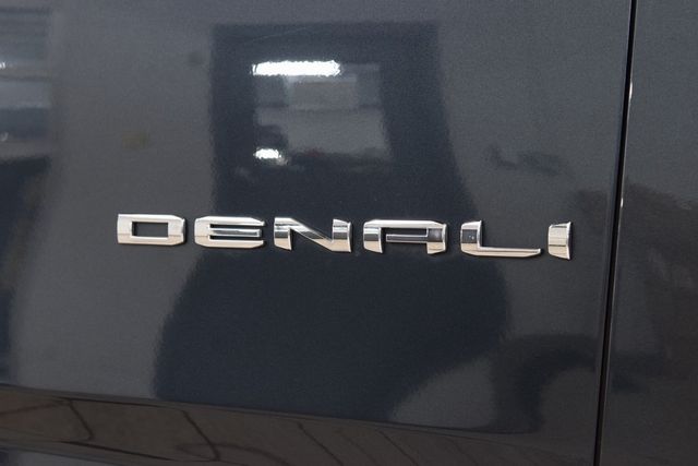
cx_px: 349
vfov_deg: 18.2
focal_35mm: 75
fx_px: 1454
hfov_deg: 27.0
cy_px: 233
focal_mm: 50
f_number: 6.3
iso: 1100
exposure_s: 1/15
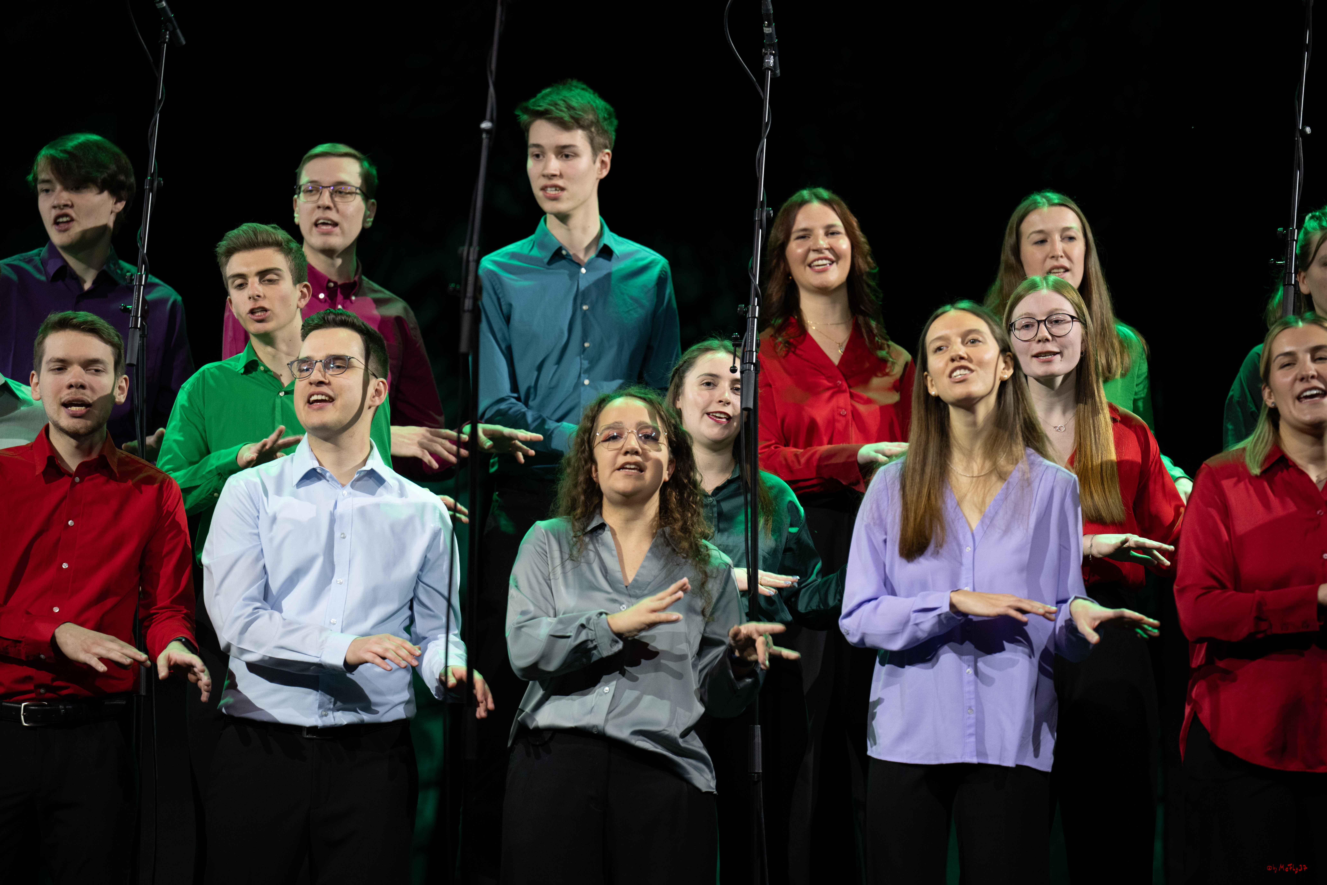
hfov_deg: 10.3
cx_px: 664
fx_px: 7372
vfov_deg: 6.9
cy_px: 442
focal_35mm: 200
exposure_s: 1/125
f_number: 3.5
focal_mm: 200
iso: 1000
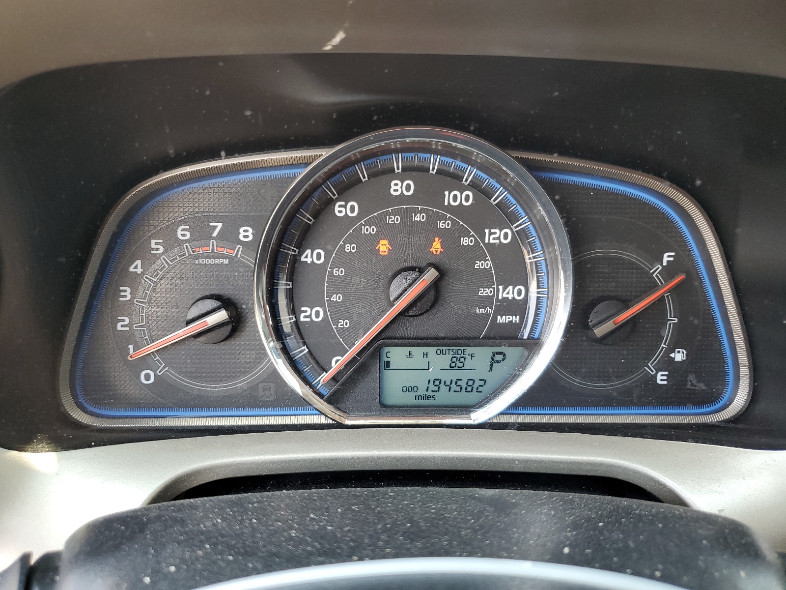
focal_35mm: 26
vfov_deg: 53.1
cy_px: 295
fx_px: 590
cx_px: 393
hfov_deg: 67.3
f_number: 1.5
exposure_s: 1/120
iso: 68
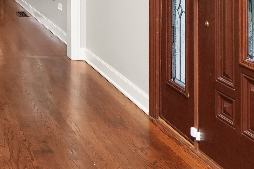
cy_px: -69
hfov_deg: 27.7
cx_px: -65
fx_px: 438
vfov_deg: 19.6
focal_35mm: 62
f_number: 11
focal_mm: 17
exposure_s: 1/3
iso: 1600
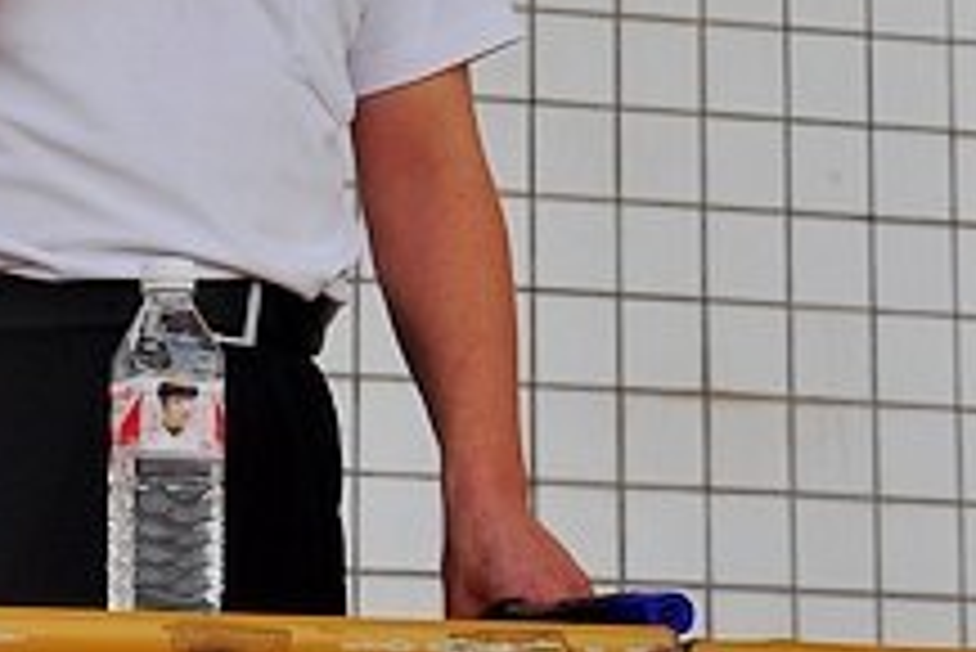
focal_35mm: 310
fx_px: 8420
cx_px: 715
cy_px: -241
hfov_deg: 6.6
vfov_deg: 4.4
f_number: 6.3
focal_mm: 75
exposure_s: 1/200
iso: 200
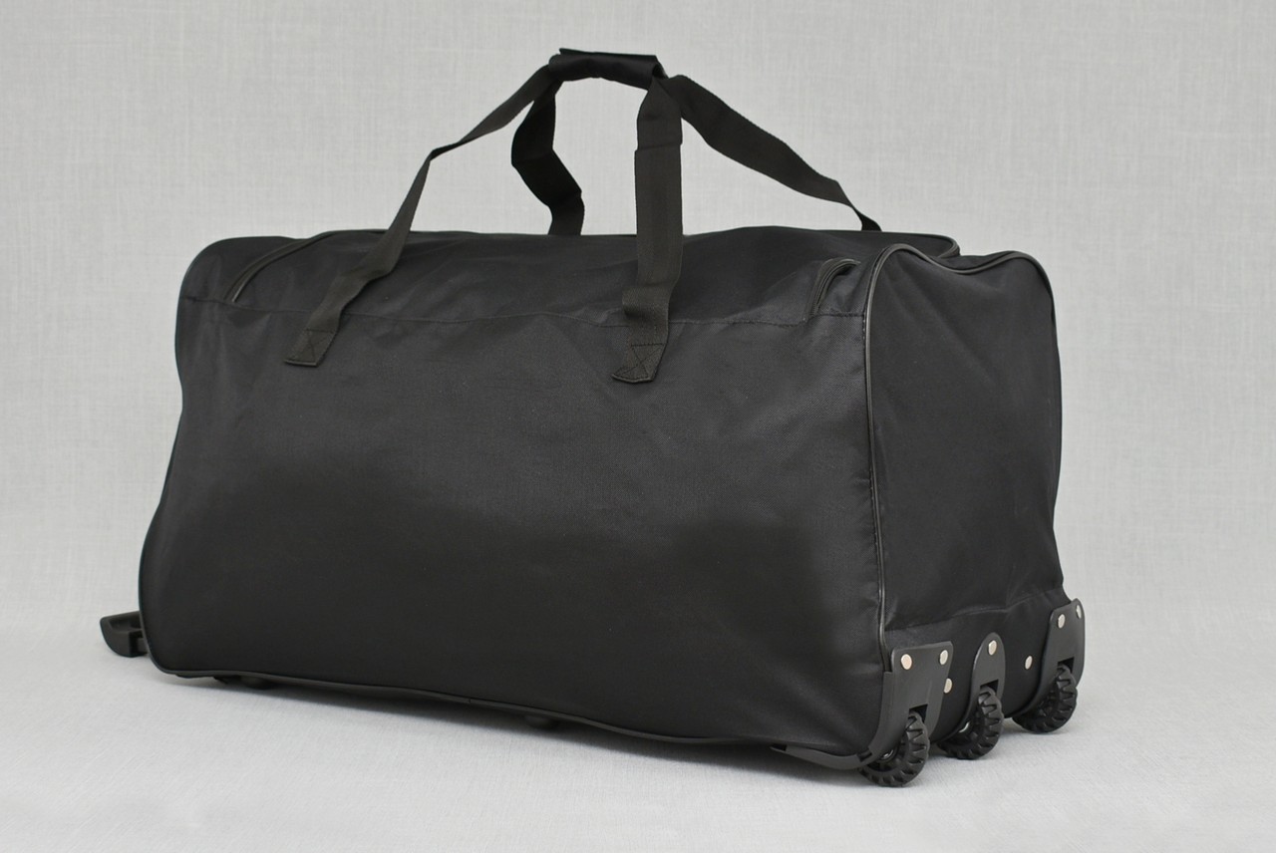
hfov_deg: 43.6
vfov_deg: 29.9
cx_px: 638
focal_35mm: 45
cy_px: 426
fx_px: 1596
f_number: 5.6
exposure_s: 1/60
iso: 100
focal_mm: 30
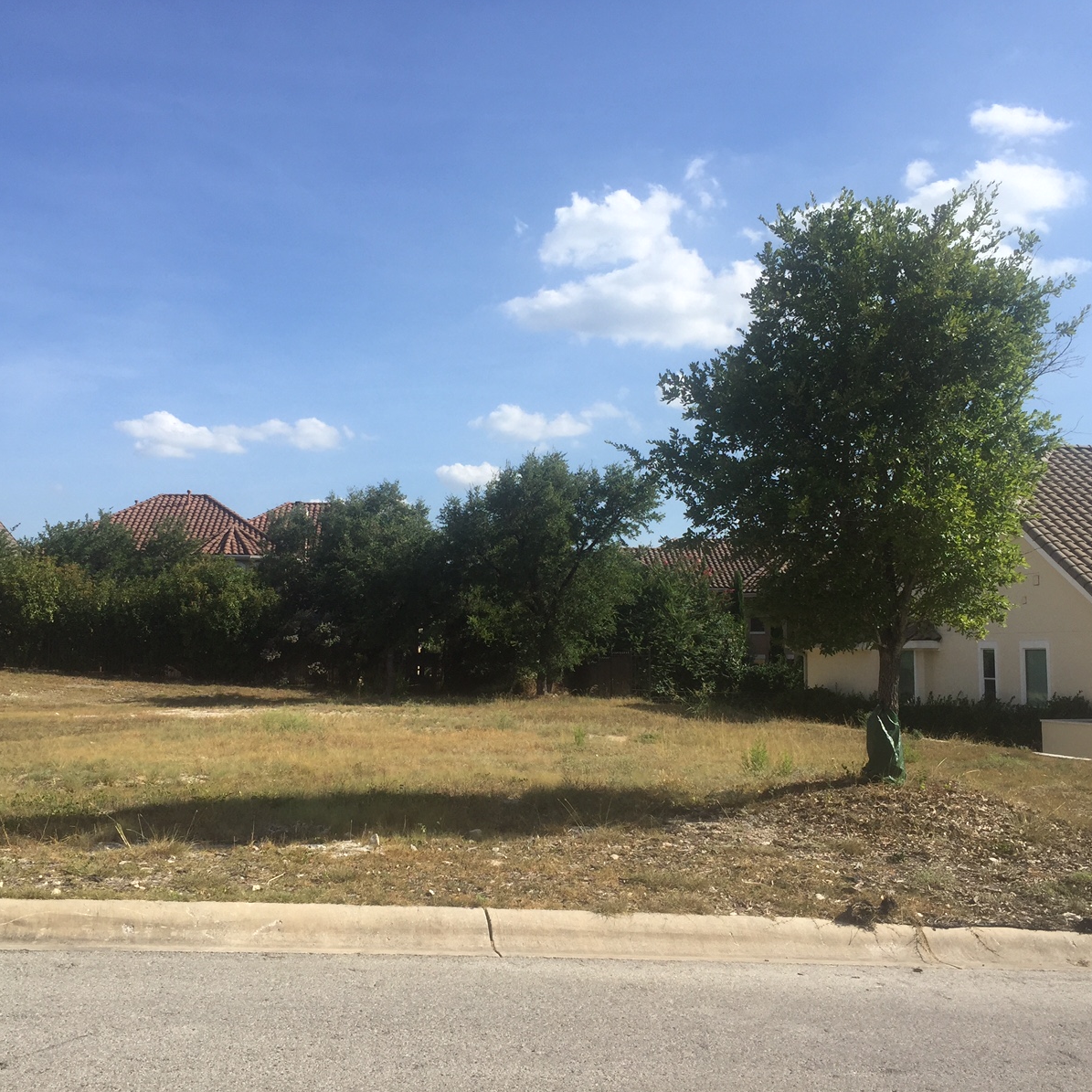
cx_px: 506
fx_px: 1249
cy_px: 550
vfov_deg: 47.2
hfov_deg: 47.2
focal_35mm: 35
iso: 32
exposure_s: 1/1883
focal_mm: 4.15
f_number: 2.2
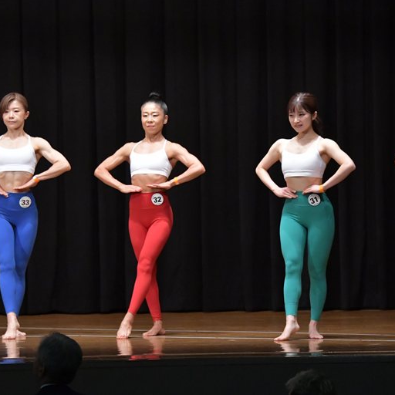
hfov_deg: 8.1
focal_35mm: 216
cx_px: 254
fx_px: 2789
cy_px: 197
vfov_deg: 8.1
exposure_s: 1/400
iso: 5000
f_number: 5.6
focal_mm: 112
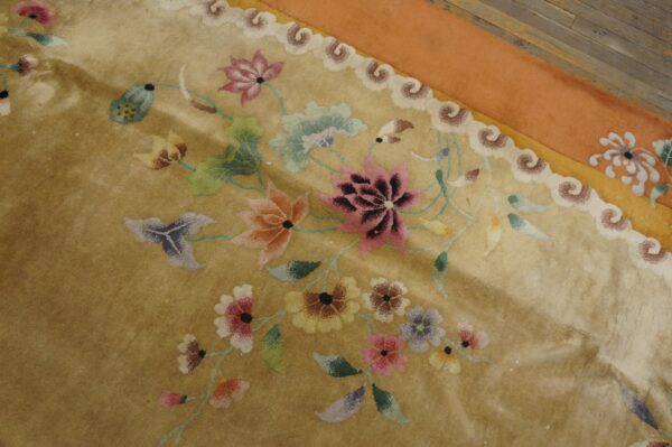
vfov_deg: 43.5
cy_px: 224
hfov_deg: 62.0
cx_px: 336
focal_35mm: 30
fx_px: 560
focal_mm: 20
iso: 640
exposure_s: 1/60
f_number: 4
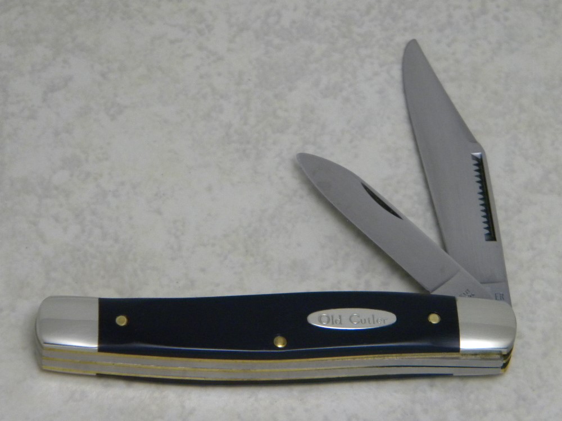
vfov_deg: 10.0
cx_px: 281
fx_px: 2403
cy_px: 210
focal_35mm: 148
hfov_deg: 13.3
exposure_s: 1/23.7
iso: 400
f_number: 5
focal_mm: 26.8
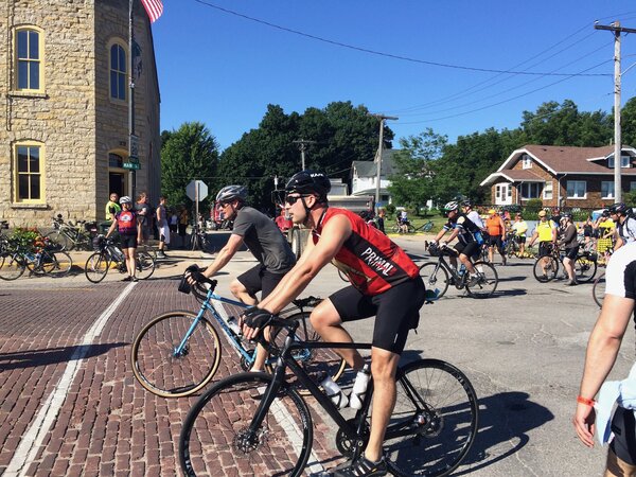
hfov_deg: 61.7
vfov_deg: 48.2
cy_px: 238
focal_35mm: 29
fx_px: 533
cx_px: 318
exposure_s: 1/1580
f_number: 2.2
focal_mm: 4.15
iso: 32
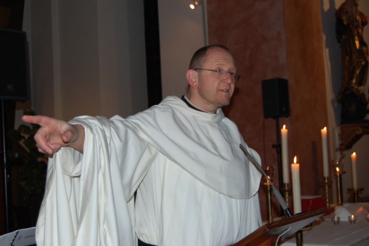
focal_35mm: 51
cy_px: 123
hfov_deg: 38.9
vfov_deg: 26.4
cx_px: 184
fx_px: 522
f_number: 4.5
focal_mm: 34
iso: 400
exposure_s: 1/60
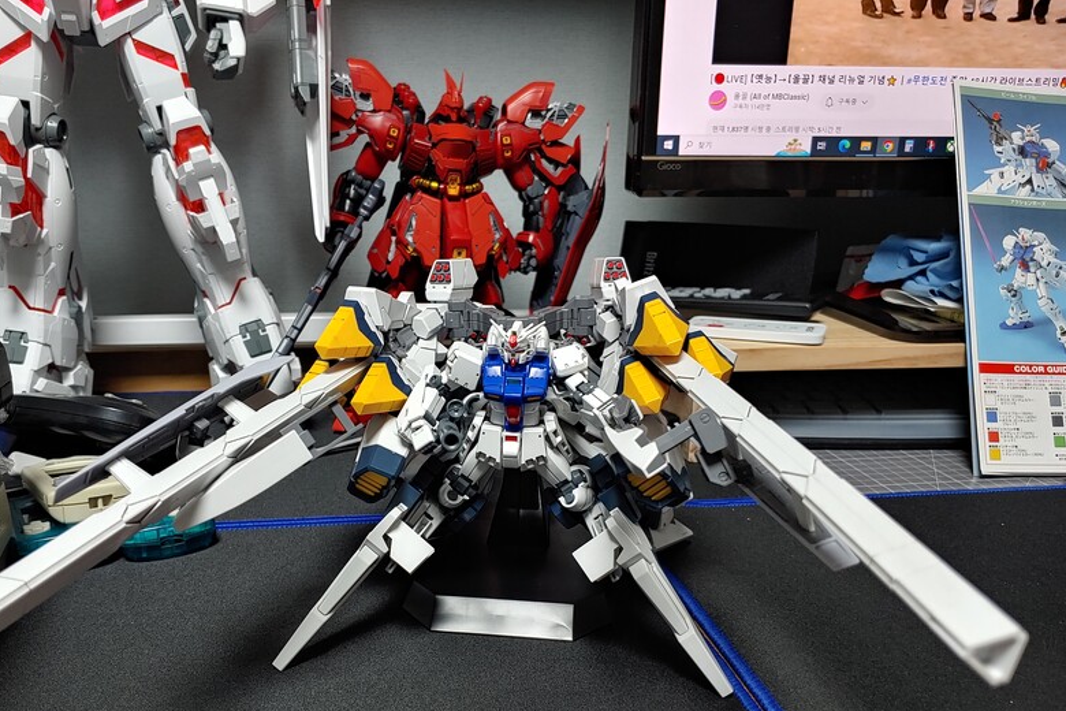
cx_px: 456
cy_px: 460
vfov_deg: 43.1
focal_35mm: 30
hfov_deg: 61.7
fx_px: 888
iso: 150
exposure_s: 1/60
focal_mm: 4.23
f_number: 1.5
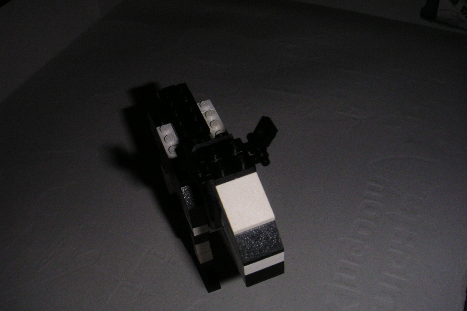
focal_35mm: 40
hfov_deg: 48.5
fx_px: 519
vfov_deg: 33.4
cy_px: 165
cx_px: 232
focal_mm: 6
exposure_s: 1/45
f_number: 6.7
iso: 160
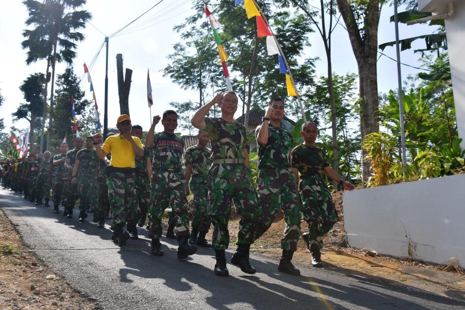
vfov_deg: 36.9
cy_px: 146
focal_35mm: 36
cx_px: 218
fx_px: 465
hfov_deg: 53.1
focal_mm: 22
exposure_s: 1/250
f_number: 10
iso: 100
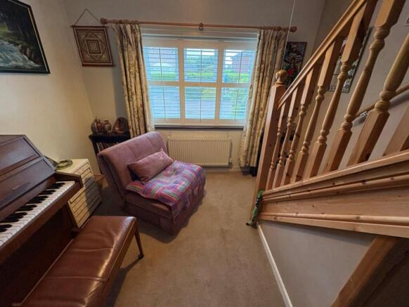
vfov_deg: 85.7
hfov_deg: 102.0
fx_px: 165
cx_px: 204
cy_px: 154
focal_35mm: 14
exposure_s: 1/60
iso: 250
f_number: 2.2
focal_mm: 2.22
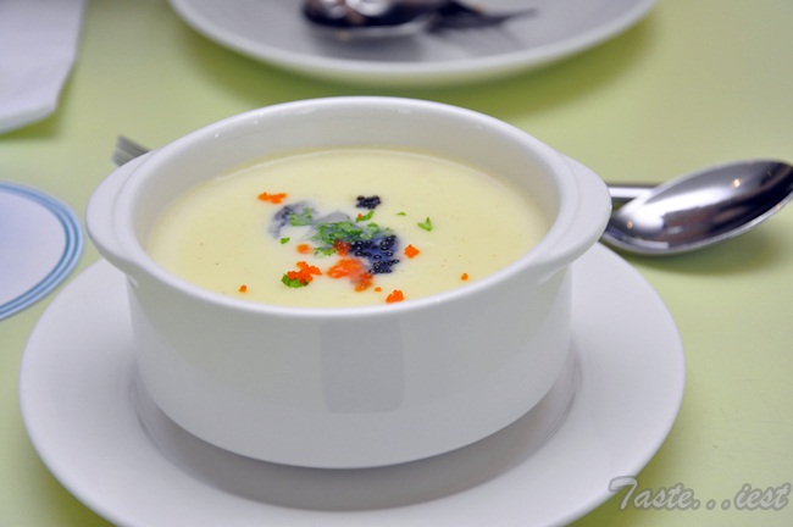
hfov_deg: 26.0
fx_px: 1716
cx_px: 396
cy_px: 264
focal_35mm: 78
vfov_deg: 17.5
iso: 800
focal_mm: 52
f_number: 5
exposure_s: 1/100
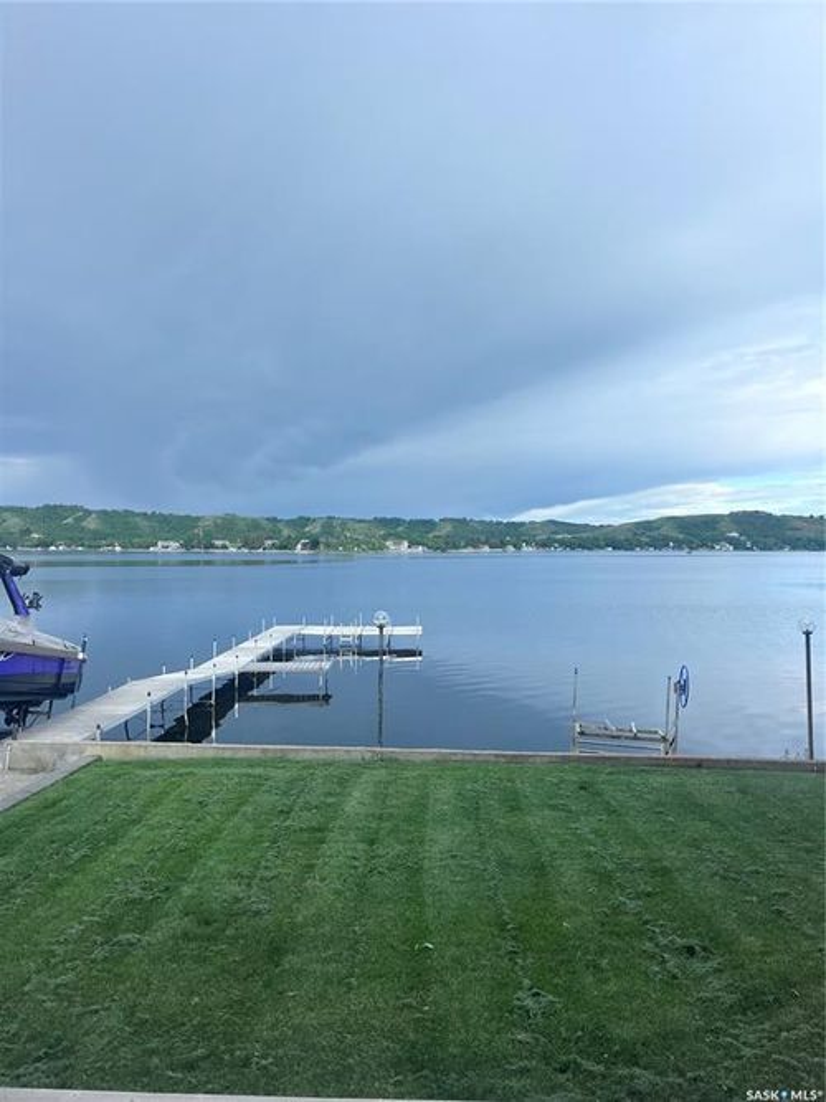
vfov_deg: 67.3
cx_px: 413
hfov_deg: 53.0
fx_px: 827
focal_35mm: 26
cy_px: 551
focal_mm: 5.1
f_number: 1.6
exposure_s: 1/1225
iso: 50
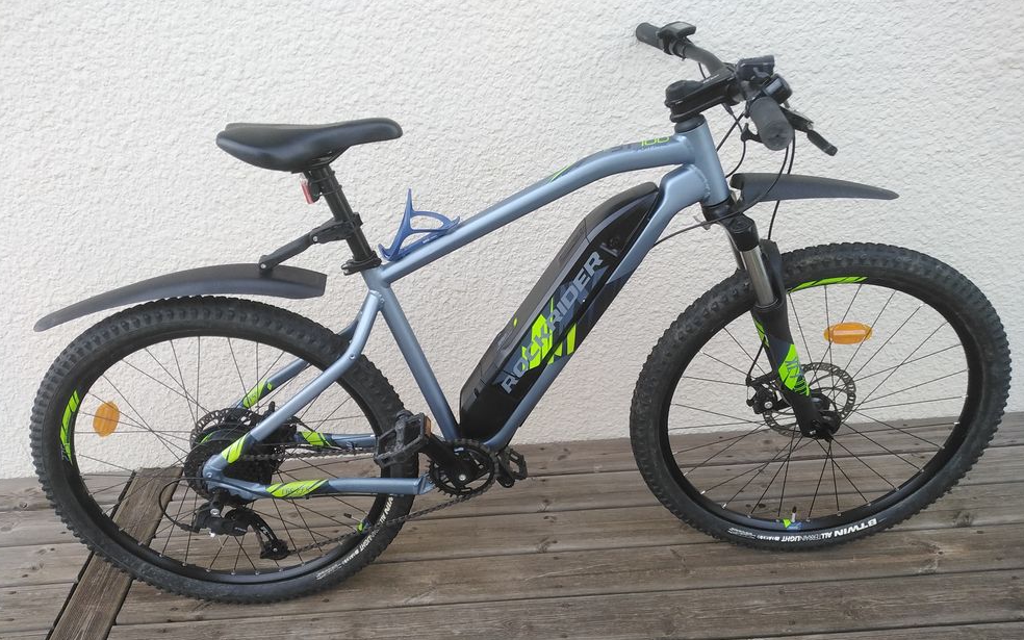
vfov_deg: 44.4
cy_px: 368
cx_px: 508
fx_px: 781
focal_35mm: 28
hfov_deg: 66.5
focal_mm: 3.62
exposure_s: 1/204
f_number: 1.8
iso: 100
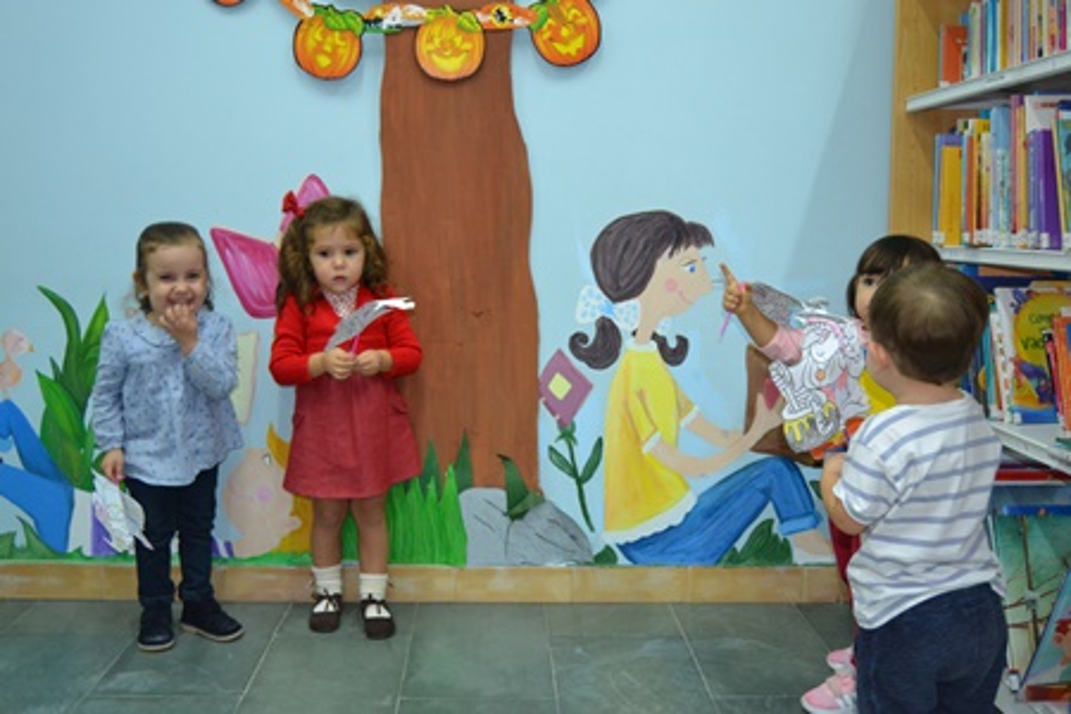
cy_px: 357
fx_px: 982
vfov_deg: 40.0
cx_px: 536
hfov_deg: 57.2
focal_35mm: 33
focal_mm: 22
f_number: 3.5
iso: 1250
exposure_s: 1/60
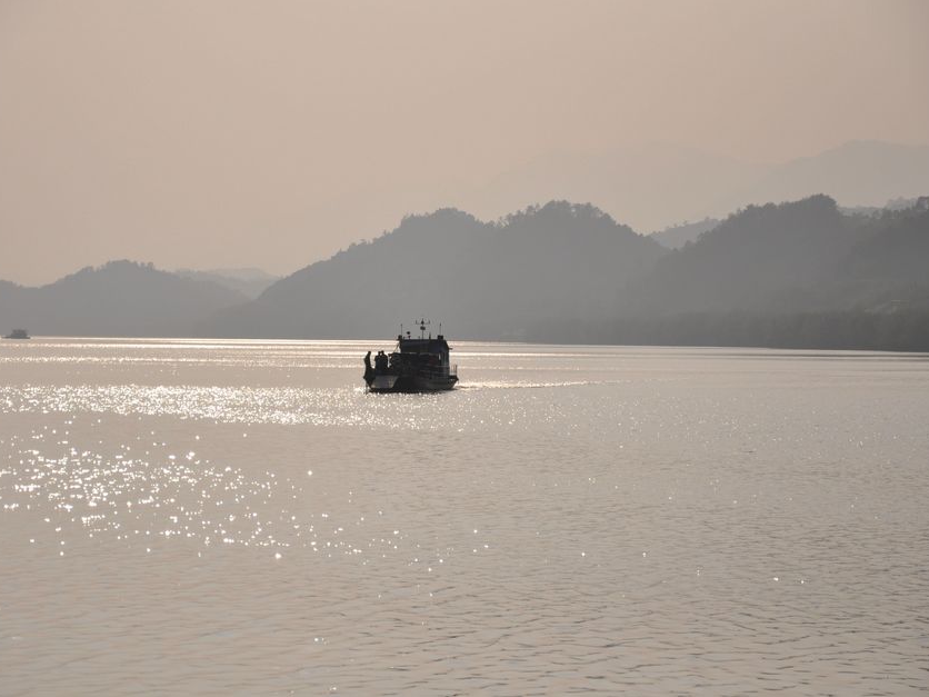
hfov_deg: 15.1
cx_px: 441
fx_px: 3516
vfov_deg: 11.3
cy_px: 347
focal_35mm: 131
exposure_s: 1/4000
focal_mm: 80
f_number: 5.3
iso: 200
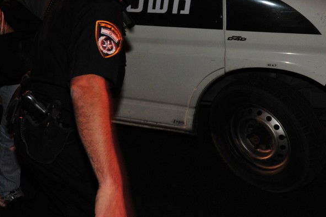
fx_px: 443
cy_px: 1
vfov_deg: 26.1
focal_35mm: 49
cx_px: 48
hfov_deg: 38.3
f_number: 4
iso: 1600
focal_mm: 24
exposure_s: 1/80
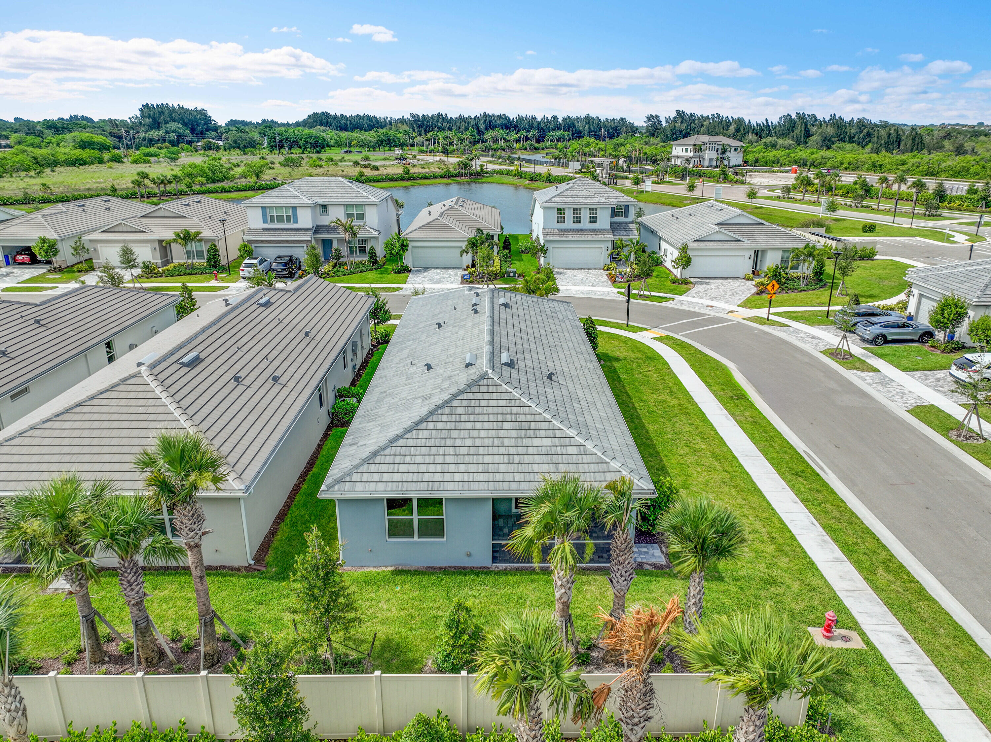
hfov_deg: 71.6
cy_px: 371
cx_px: 496
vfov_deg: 56.8
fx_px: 687
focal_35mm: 24
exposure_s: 1/2000
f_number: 2.8
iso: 110
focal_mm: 12.3
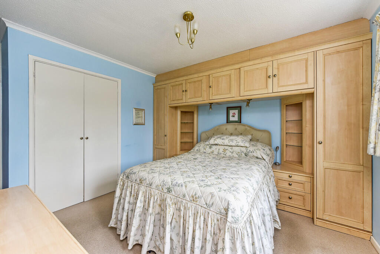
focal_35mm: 14
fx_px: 148
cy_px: 127
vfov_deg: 81.3
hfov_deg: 104.2
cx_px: 190
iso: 640
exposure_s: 1/15
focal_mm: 14
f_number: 9
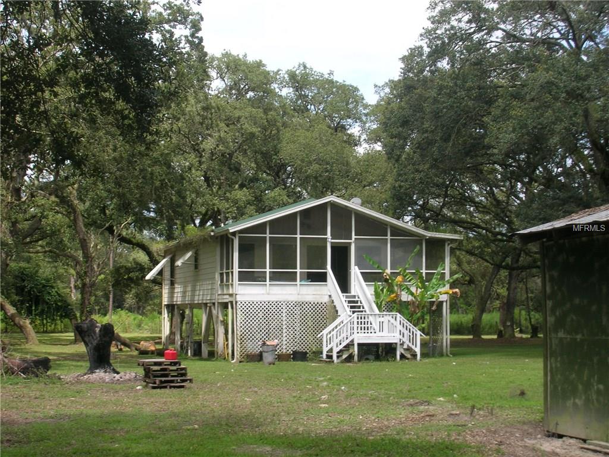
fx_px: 1108
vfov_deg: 23.3
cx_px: 304
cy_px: 228
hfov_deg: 30.7
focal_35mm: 63
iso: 50
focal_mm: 10.4
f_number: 6.1
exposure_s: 1/130
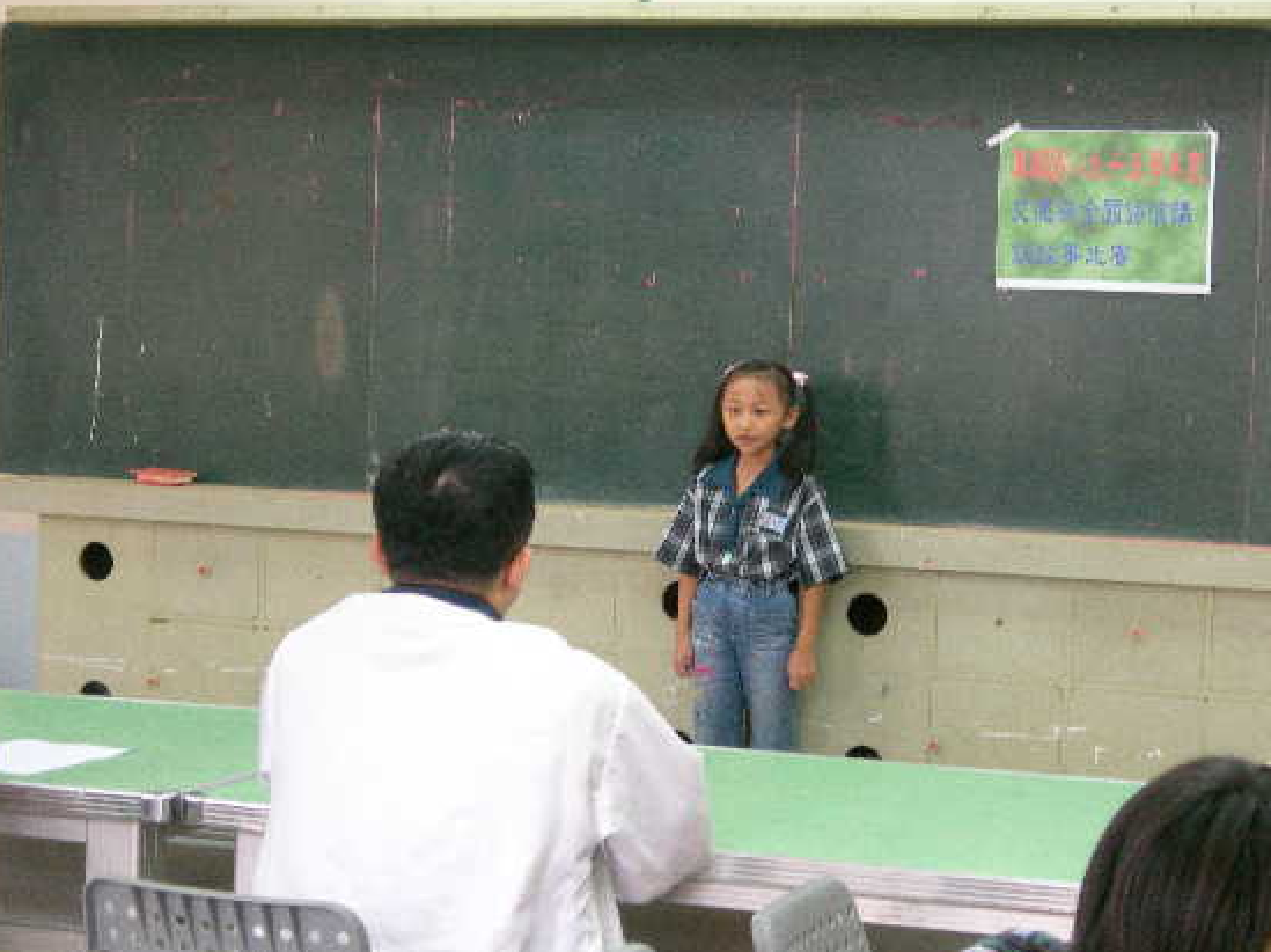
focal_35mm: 84
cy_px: 505
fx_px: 3082
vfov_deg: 17.5
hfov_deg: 23.3
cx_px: 715
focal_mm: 14.9
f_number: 3.7
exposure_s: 1/35.5
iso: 400
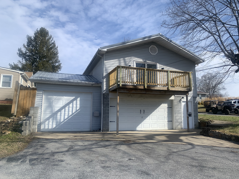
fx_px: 180
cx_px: 120
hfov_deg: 67.3
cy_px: 90
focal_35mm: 26
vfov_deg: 53.1
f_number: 1.8
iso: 25
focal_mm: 4.25
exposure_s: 1/2257
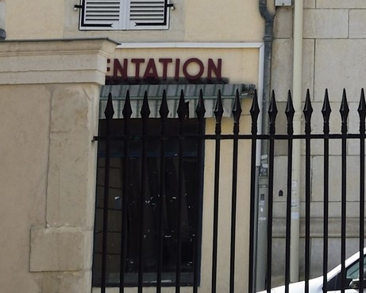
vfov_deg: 5.5
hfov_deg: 7.1
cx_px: 520
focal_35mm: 269
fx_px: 2911
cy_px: -506
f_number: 10
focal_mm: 55
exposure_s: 1/250
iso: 200
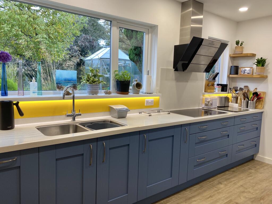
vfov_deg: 53.1
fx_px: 204
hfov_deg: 67.3
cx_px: 136
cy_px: 102
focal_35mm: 26
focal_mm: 4.25
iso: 80
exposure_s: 1/100
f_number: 1.8
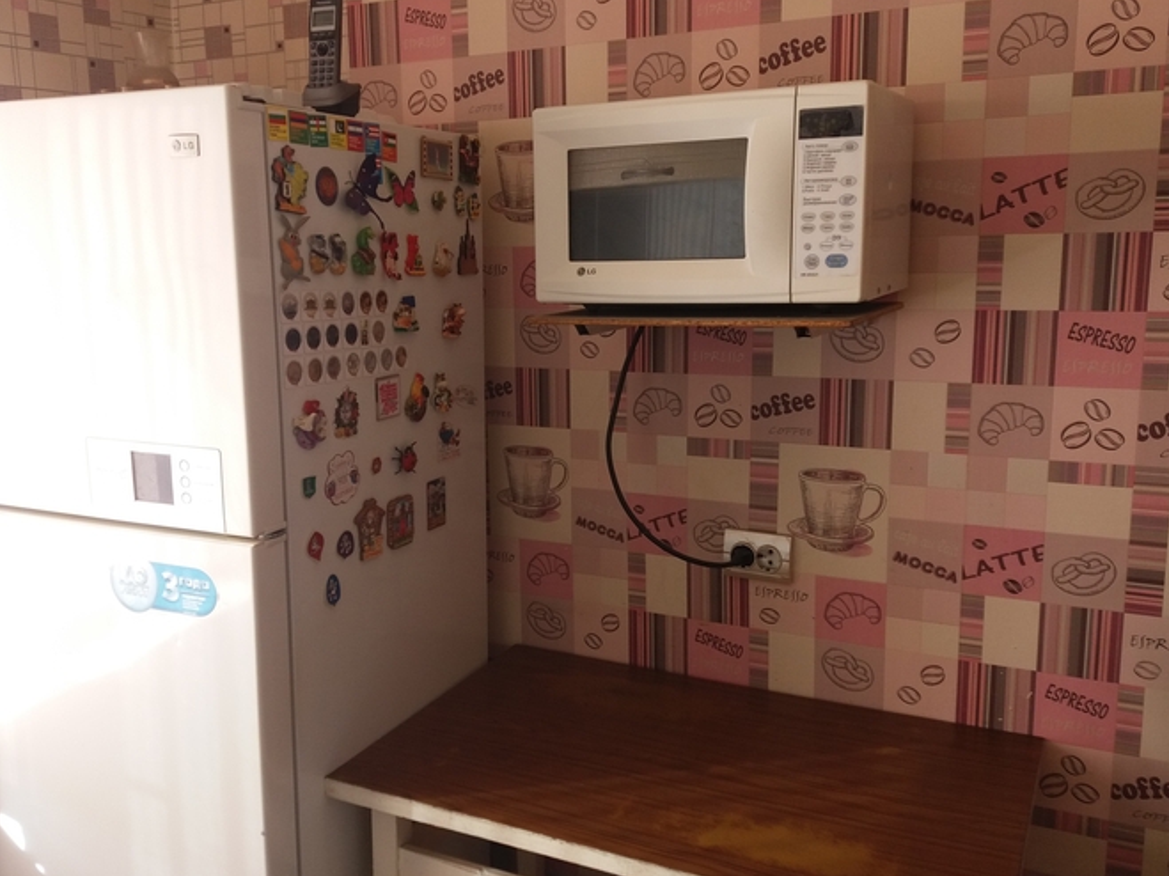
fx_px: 1148
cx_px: 504
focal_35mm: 34
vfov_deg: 41.8
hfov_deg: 53.8
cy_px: 463
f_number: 1.9
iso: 64
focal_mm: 3.7
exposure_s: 1/136
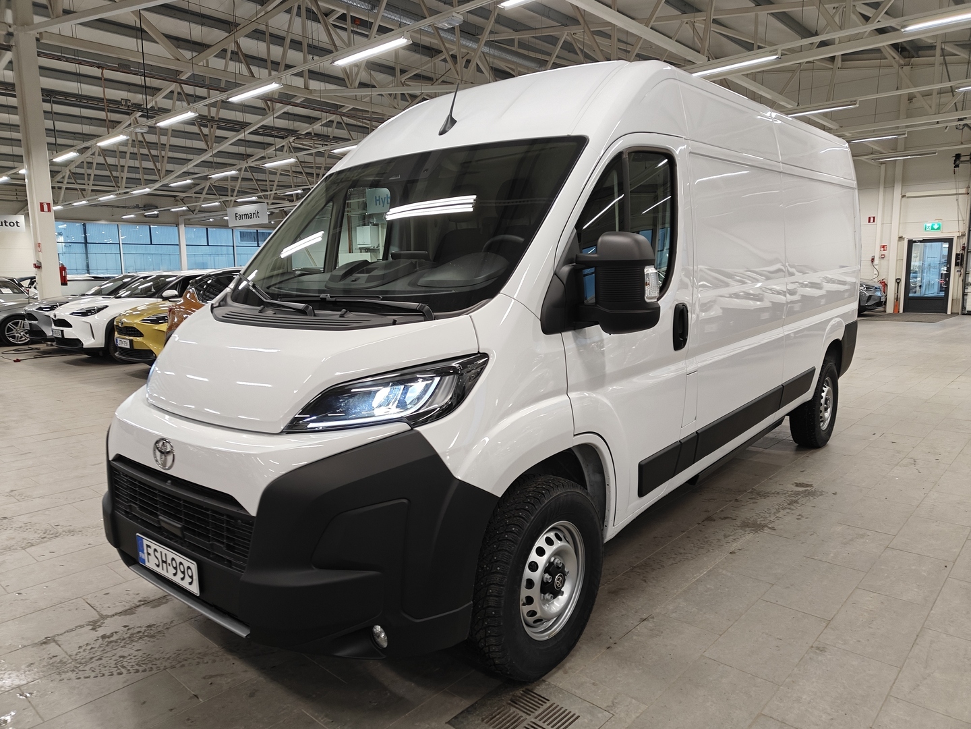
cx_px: 486
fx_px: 673
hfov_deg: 71.6
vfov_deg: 56.8
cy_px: 364
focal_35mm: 24
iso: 100
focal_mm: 5.59
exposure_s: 1/50
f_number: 1.8
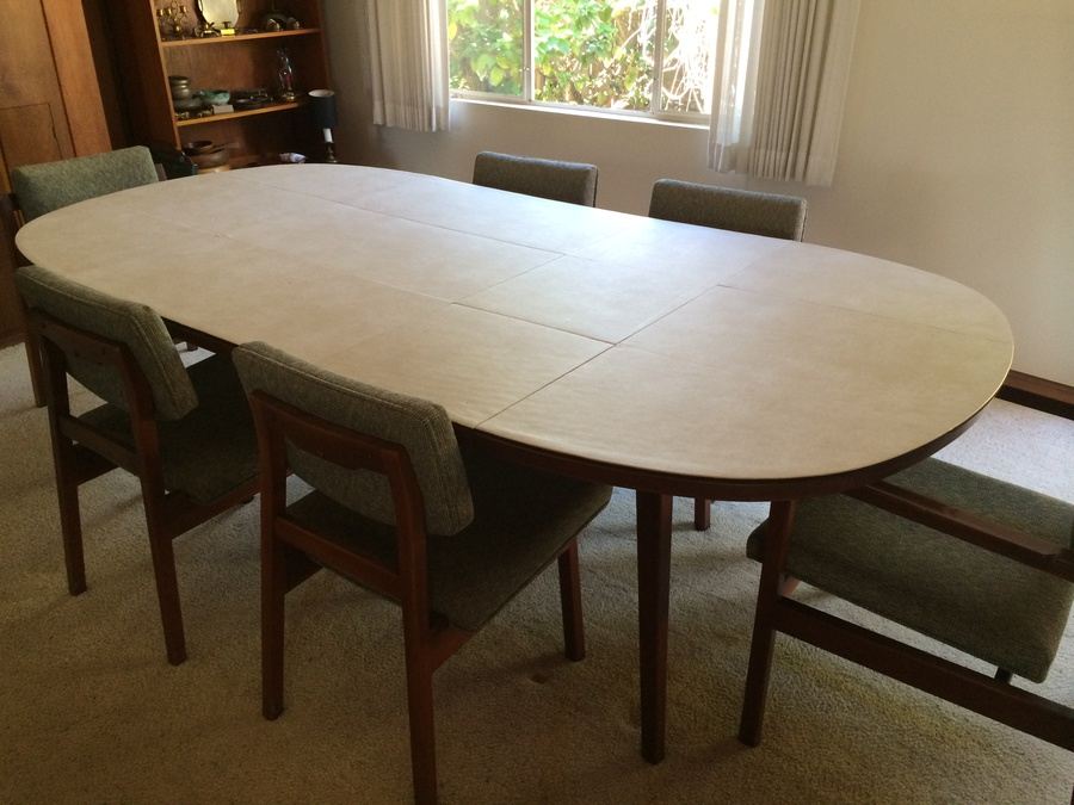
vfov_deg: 46.8
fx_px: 931
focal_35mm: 30
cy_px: 402
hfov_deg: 60.0
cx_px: 537
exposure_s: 1/30
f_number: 2.2
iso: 64
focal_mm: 4.12
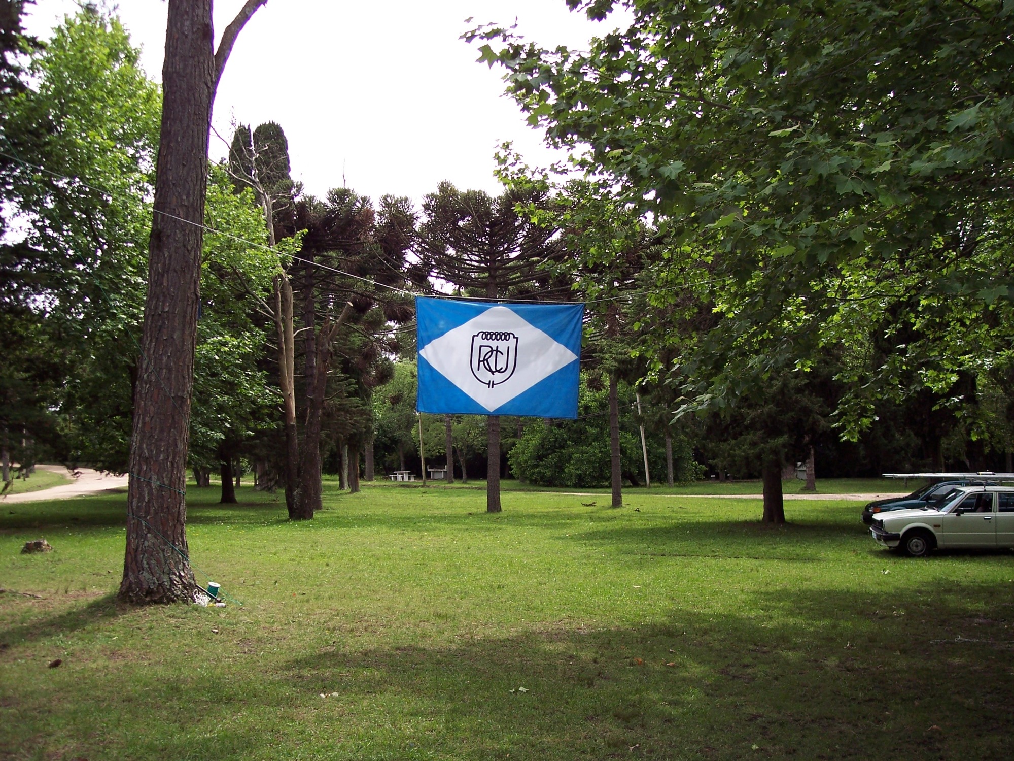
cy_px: 380
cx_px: 507
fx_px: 1142
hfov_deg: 47.9
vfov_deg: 36.8
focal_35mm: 39
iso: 100
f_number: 3.4
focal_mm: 8
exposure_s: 1/350
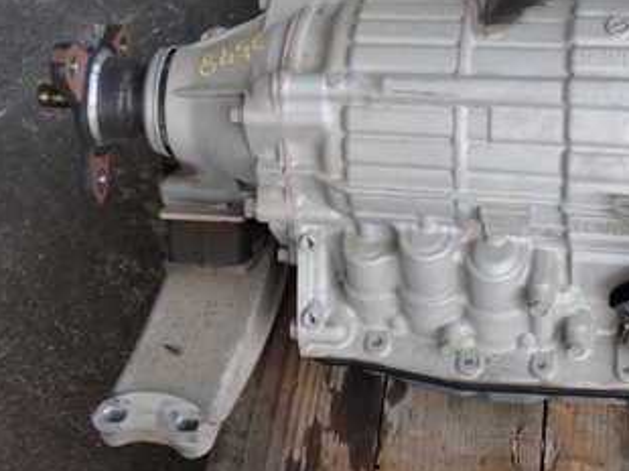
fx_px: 1652
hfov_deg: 21.0
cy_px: 124
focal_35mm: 91
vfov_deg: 16.1
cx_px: 599
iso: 200
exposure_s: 1/100
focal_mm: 8.4
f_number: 3.1
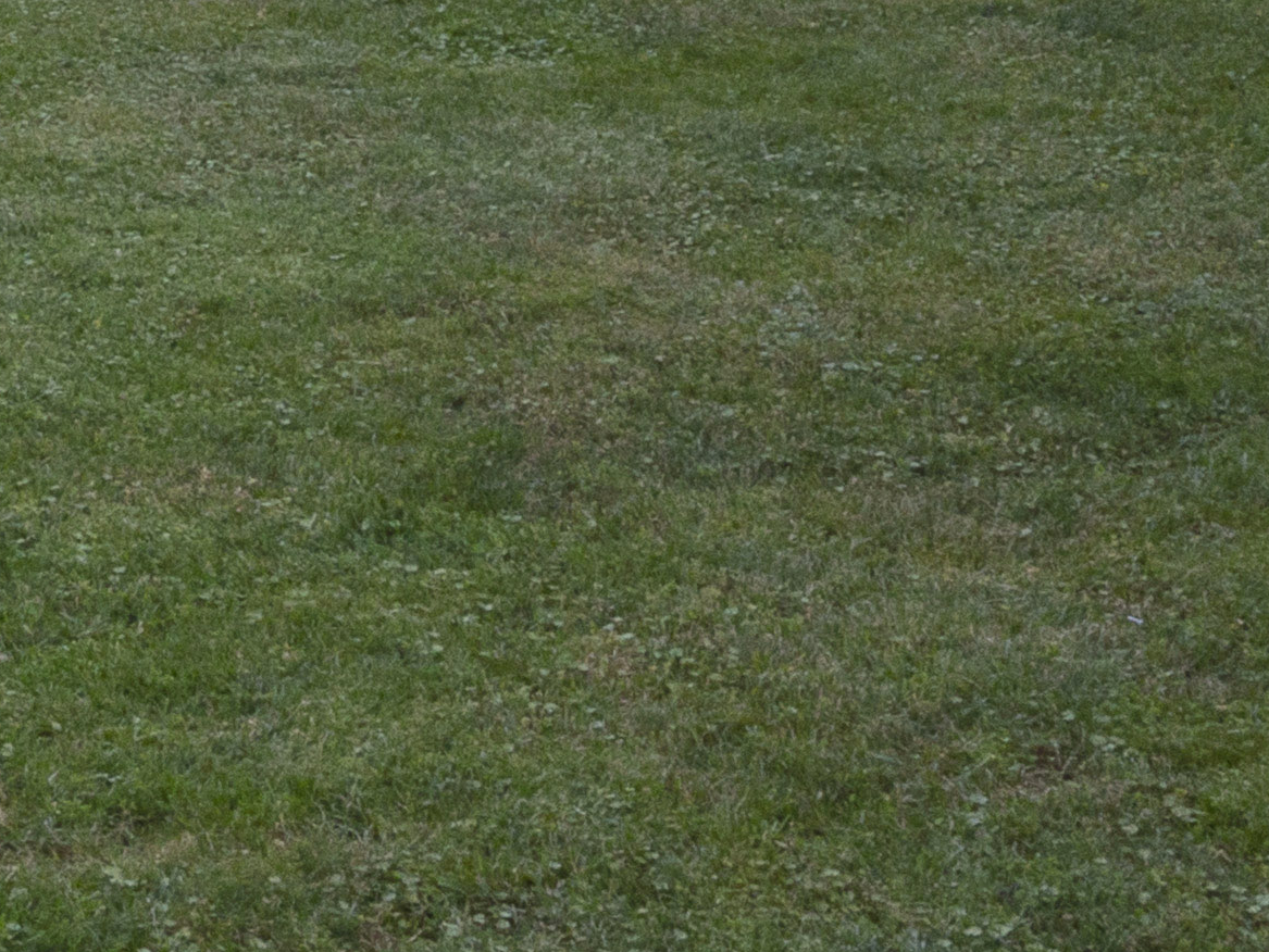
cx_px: -1252
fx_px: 4804
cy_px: -1023
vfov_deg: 10.3
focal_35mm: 131
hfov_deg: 13.1
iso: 100
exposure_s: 1/1.67
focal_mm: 20
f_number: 22
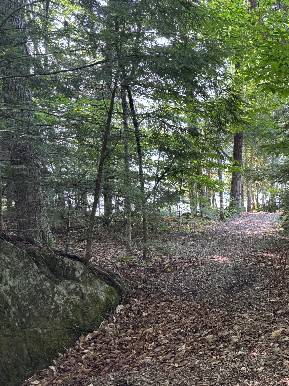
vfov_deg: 53.9
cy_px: 201
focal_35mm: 34
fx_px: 379
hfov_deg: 38.4
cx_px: 270
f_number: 1.78
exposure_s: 1/121
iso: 160
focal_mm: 6.76
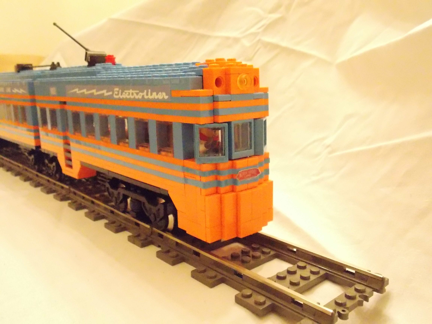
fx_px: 374
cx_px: 216
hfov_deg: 60.0
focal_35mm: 30
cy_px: 162
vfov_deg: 46.8
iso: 1600
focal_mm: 5.3
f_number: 3.3
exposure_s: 1/30
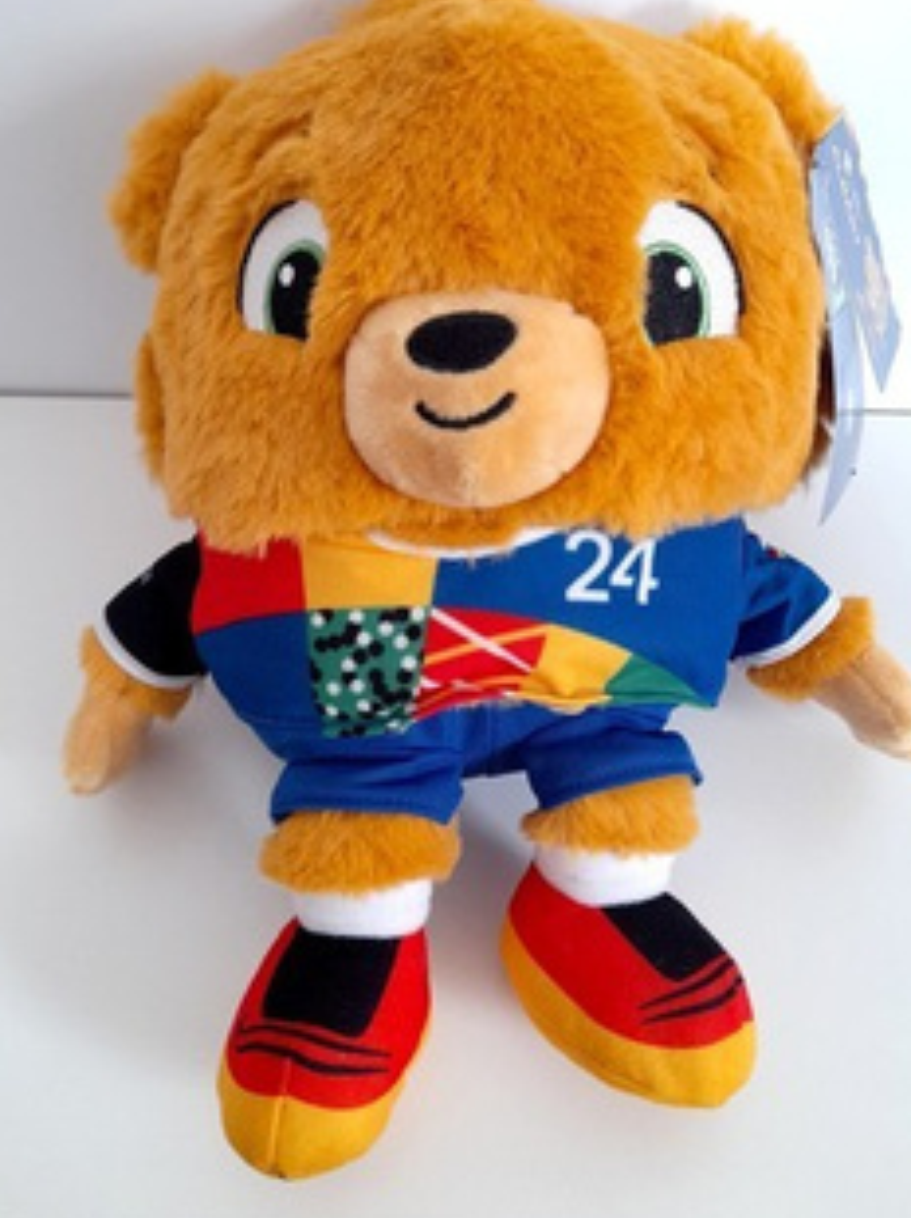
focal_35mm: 28
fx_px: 984
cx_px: 475
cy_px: 568
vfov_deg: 63.4
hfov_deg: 49.7
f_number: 2
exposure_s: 1/50
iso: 50
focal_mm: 4.6
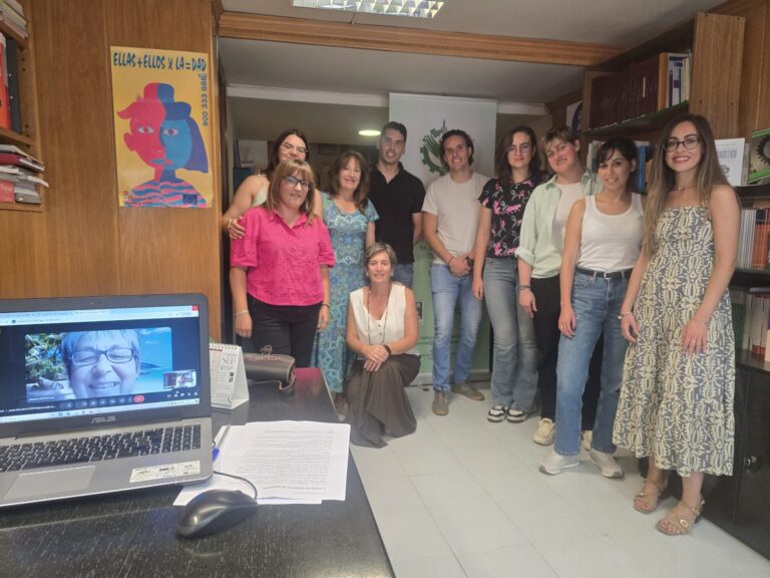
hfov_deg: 73.9
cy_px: 289
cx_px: 385
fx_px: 512
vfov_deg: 58.9
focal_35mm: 23
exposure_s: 1/100
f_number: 1.7
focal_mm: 6.3
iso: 400
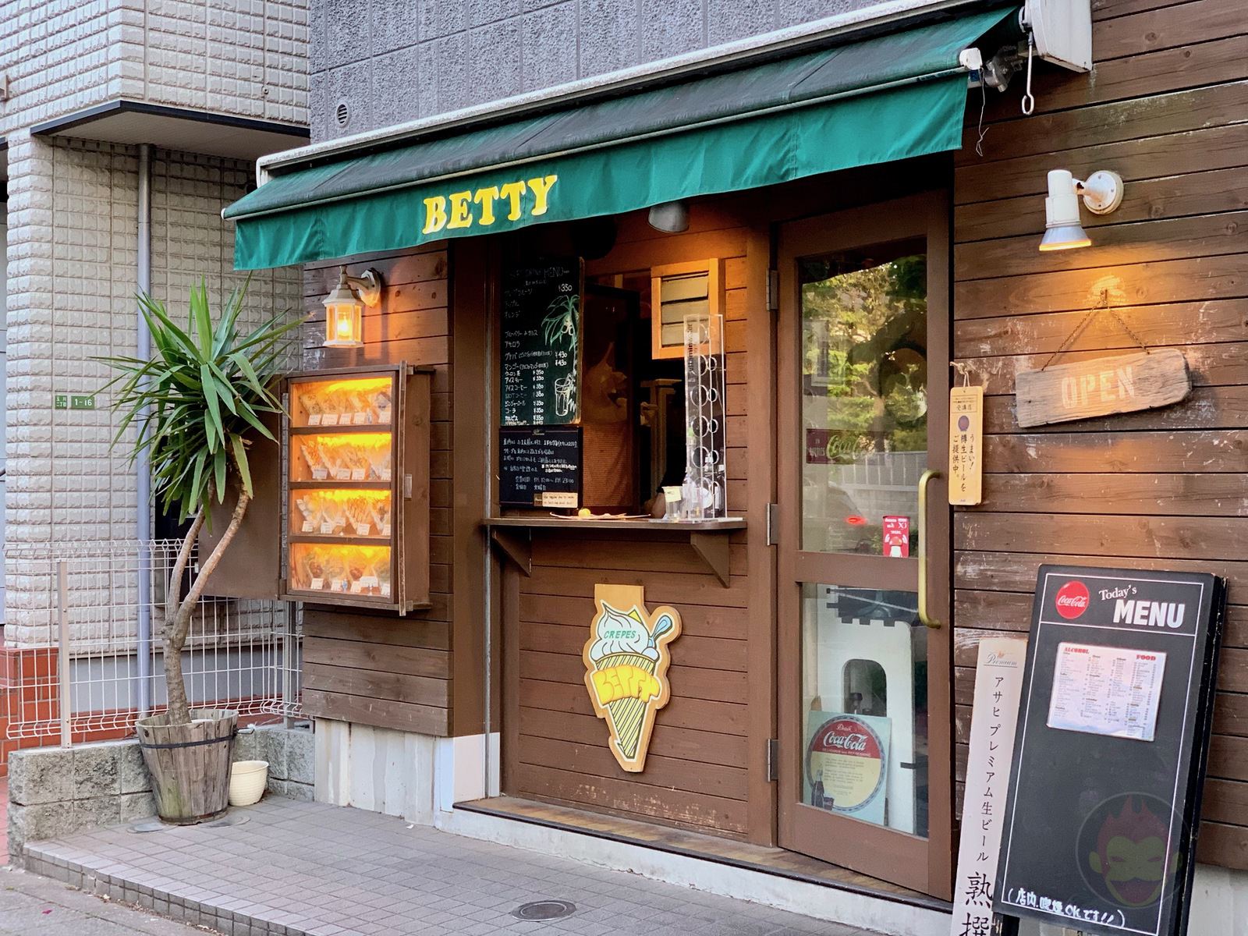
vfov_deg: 28.0
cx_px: 624
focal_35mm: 52
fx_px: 1875
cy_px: 468
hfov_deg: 36.8
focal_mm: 6
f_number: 2.4
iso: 125
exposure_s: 1/97
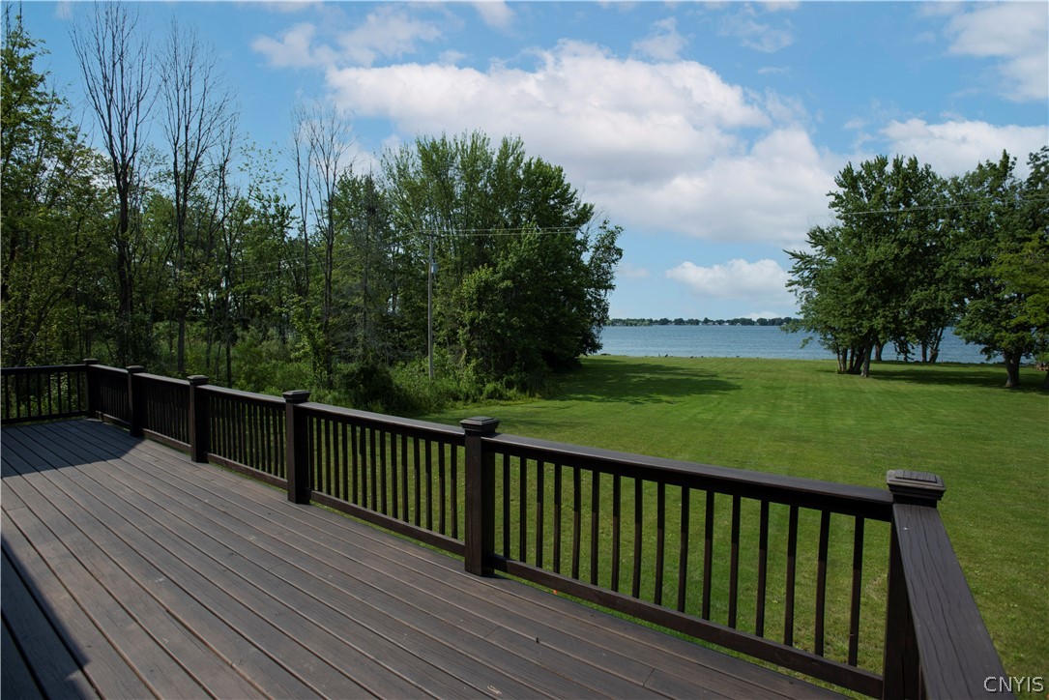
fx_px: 495
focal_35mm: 17
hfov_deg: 93.3
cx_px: 524
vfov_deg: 70.5
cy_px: 350
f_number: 5.6
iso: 250
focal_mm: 17
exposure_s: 1/2000
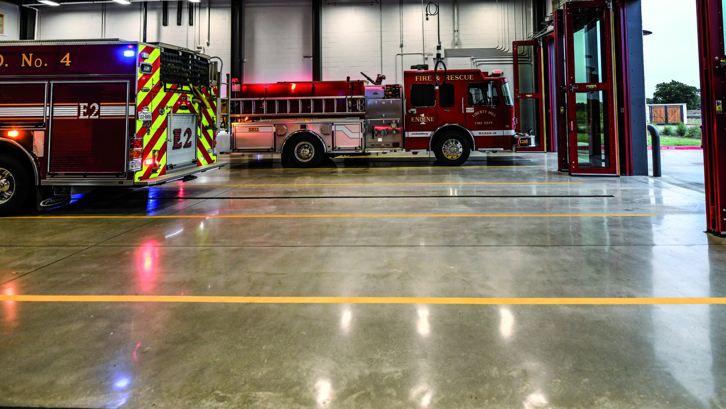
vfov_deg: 55.2
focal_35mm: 19
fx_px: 366
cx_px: 402
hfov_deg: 89.2
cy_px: 97
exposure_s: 1/400
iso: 800
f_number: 2.8
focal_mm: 14
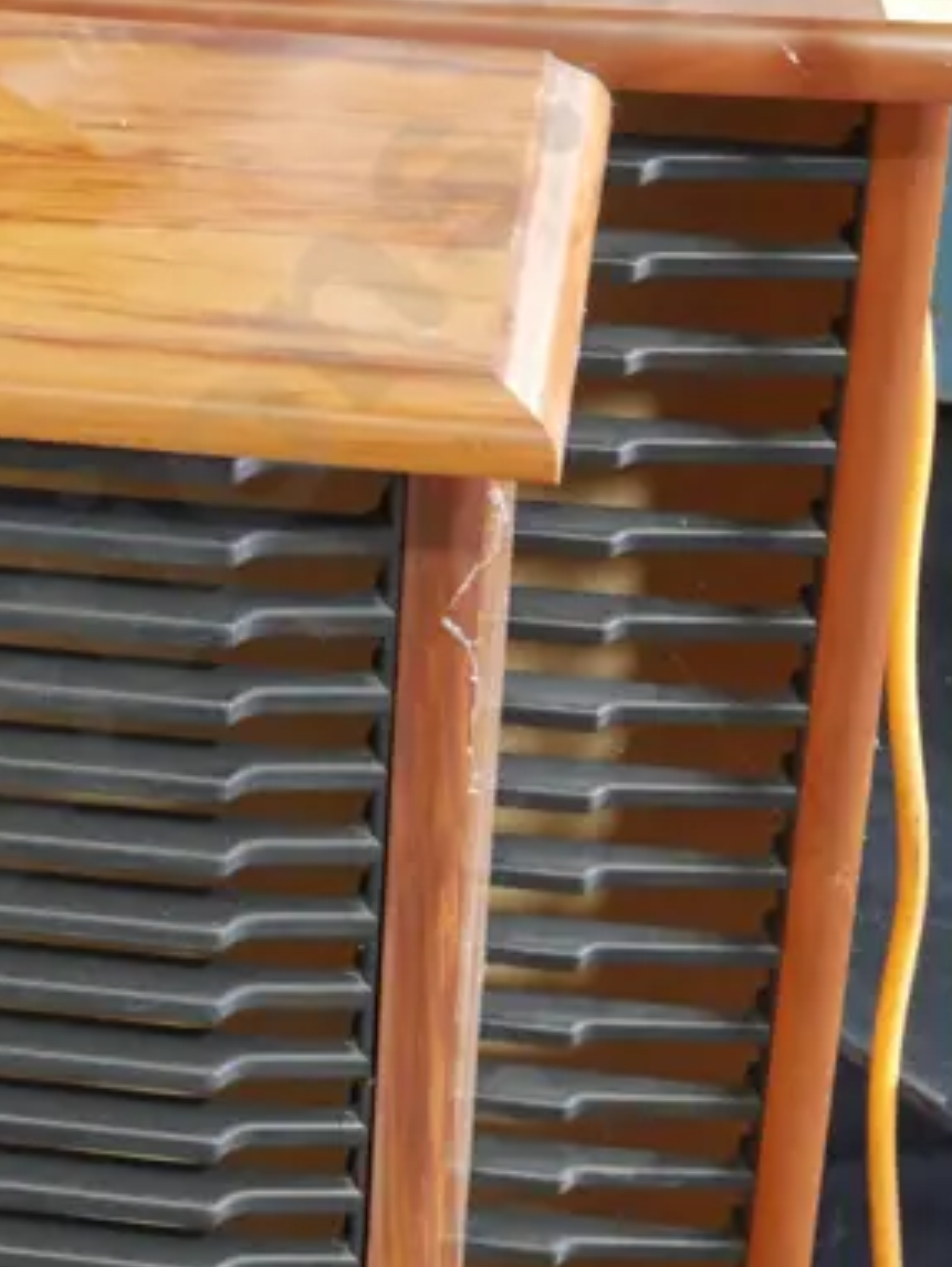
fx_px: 4322
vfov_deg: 16.6
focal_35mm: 118
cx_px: -51
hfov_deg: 12.4
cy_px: 849
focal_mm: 22
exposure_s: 1/60
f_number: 4.7
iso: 1600
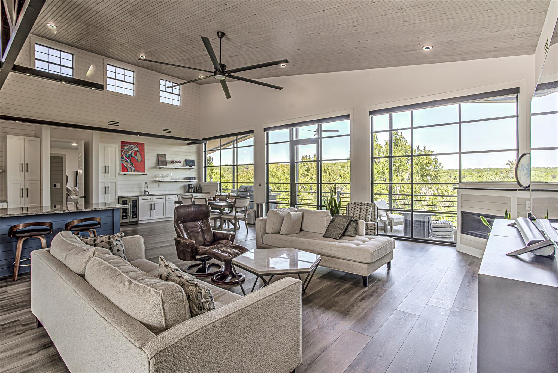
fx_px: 295
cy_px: 186
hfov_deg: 86.9
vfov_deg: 64.6
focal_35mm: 19
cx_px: 279
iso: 320
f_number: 8
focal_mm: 19
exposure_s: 1/60
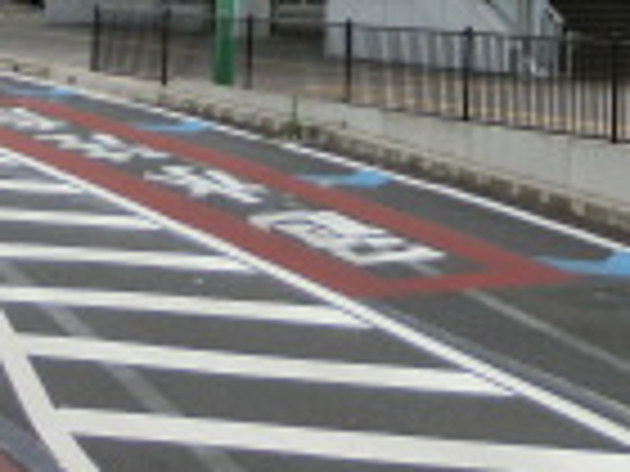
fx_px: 2075
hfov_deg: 16.2
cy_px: -337
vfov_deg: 12.1
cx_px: 846
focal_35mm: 114
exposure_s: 1/640
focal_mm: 4.5
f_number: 3.5
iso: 80
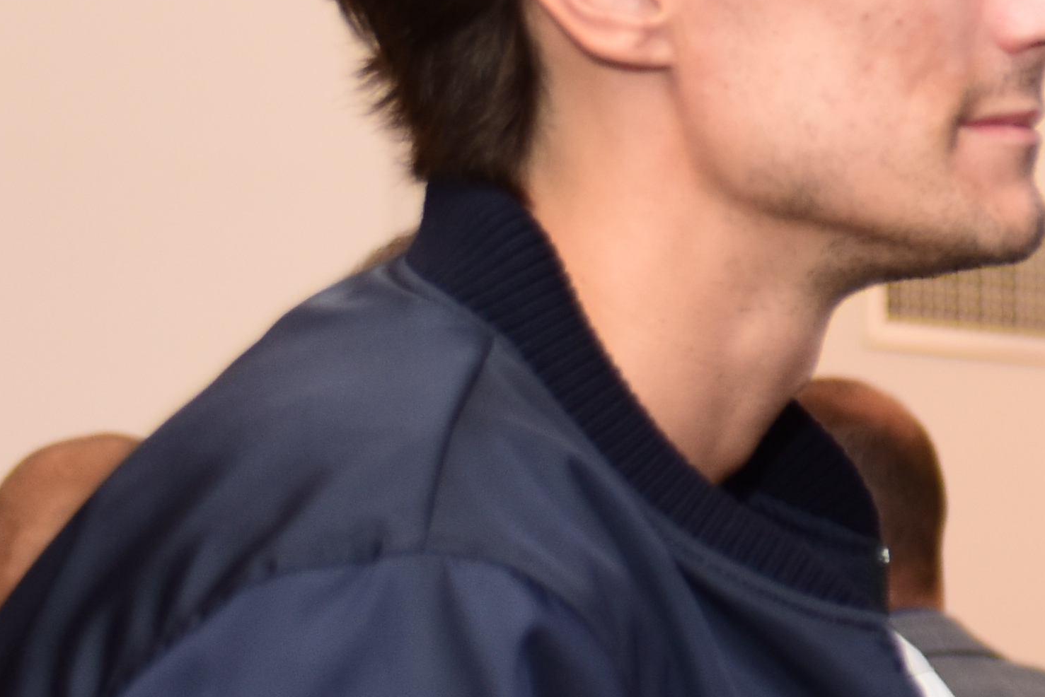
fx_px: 8101
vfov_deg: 4.9
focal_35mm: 279
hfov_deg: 7.1
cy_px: 628
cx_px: 2077
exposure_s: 1/60
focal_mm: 56
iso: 500
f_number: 2.8
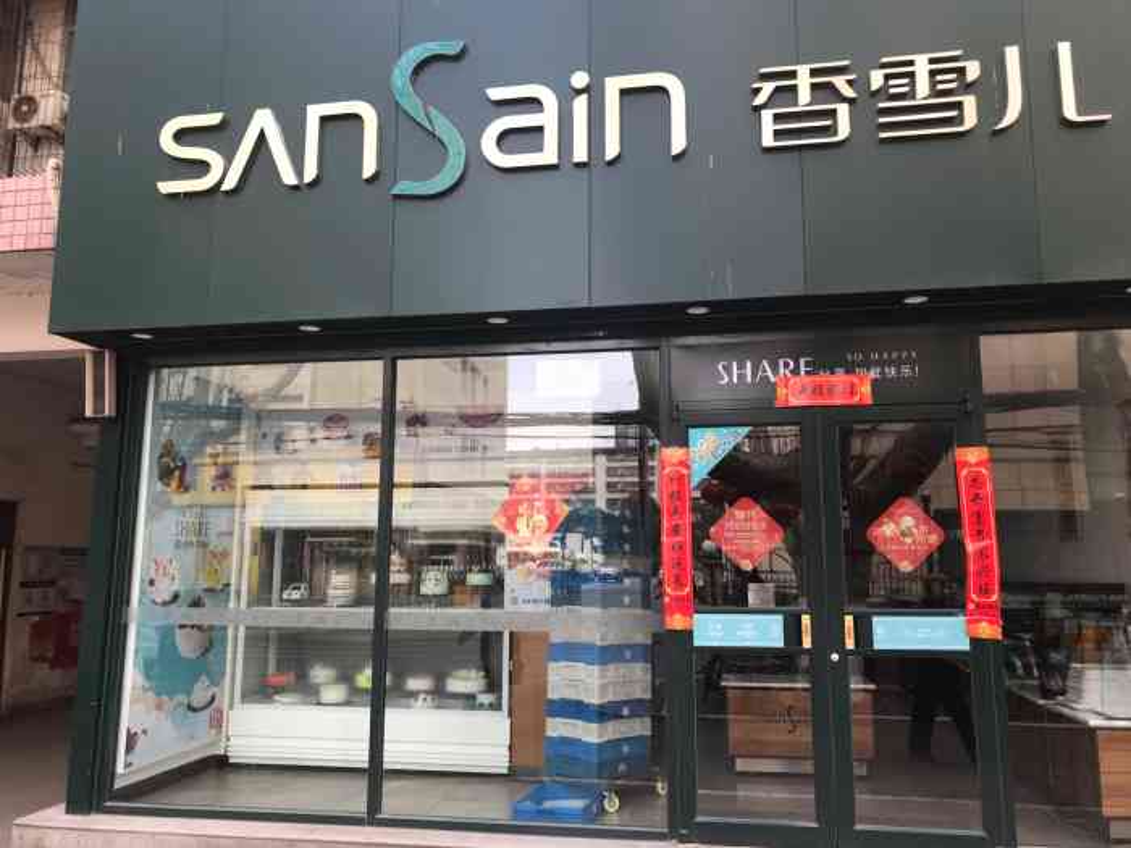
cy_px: 424
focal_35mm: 28
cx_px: 566
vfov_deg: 49.7
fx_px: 915
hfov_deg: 63.4
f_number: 1.8
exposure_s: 1/100
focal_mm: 3.99
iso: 25
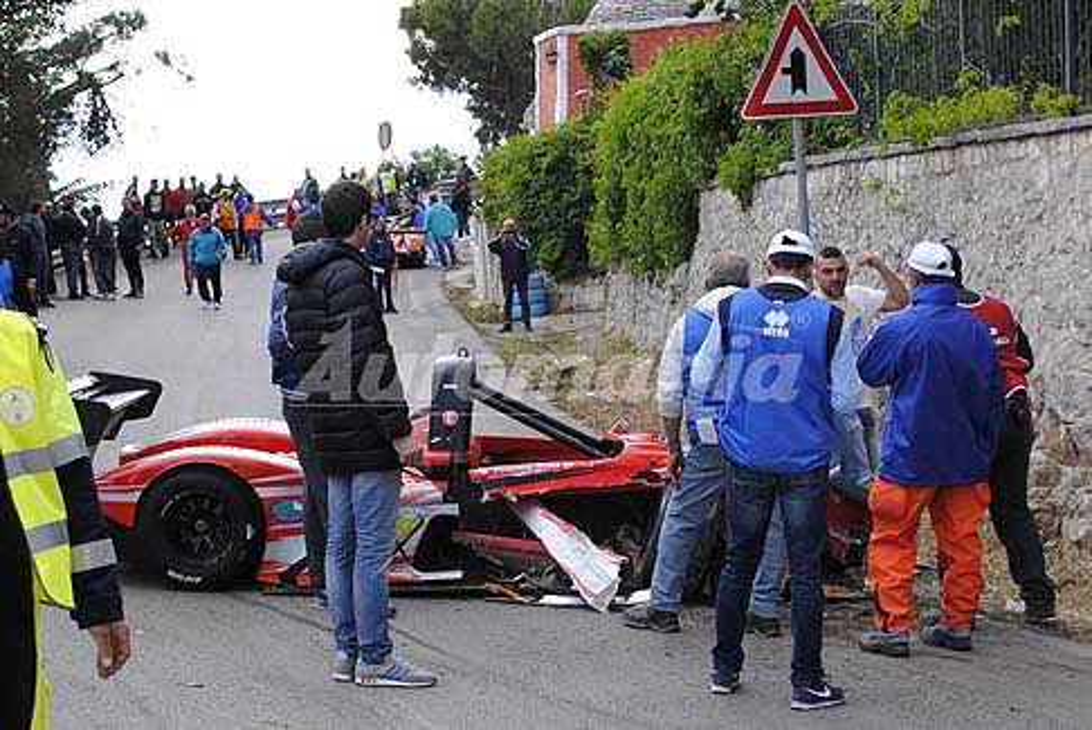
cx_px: 546
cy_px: 365
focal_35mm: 39
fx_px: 1184
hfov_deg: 49.5
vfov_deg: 34.3
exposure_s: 1/500
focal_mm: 26
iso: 400
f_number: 4.2
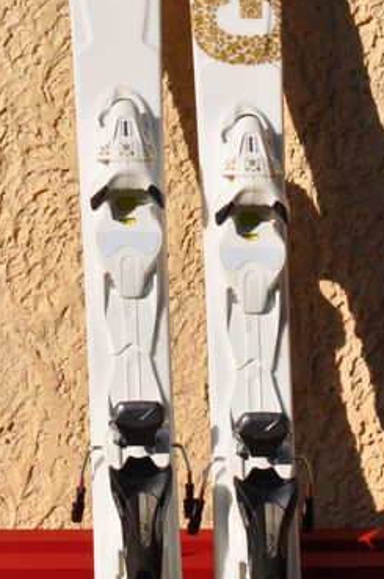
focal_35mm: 223
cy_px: 226
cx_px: 263
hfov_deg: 6.1
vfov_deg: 9.2
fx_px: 3583
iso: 200
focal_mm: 55
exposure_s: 1/400
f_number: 10
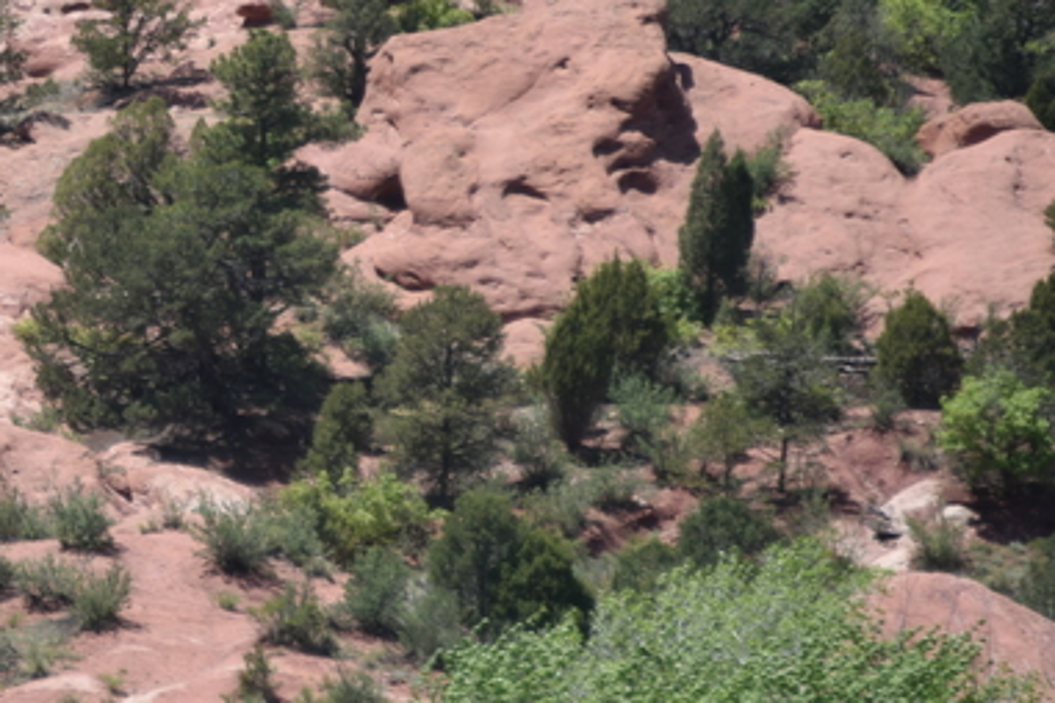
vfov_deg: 1.8
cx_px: -341
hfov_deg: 2.7
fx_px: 22651
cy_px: 238
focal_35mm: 773
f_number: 5.6
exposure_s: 1/500
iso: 100
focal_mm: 230
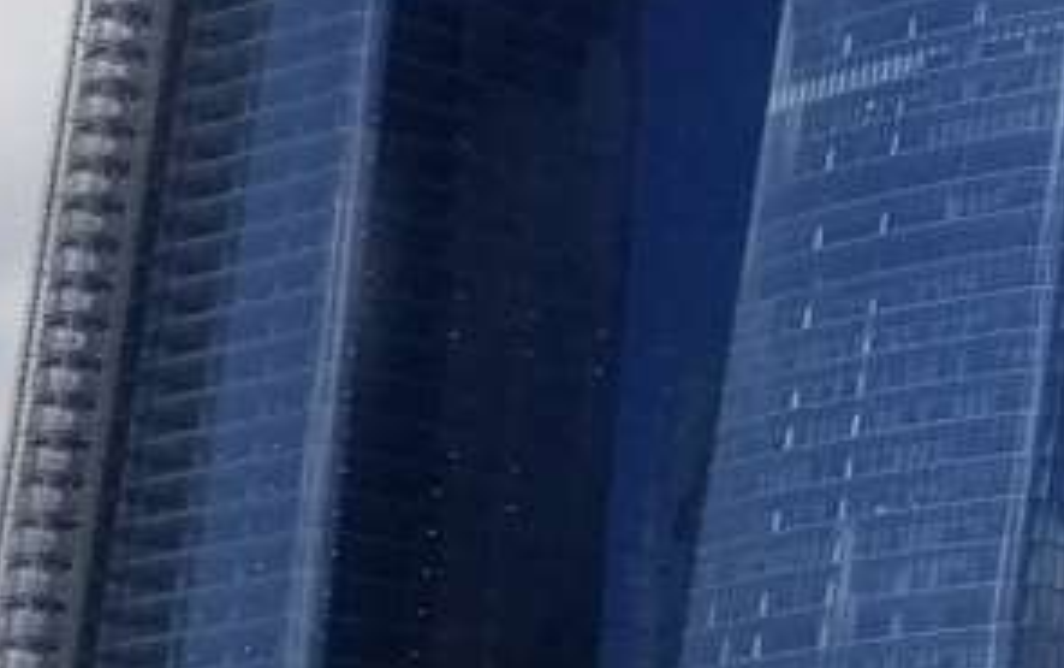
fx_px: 4064
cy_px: 193
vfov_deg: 9.4
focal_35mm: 140
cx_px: 2431
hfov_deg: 12.3
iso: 50
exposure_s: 1/4480
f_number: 1.7
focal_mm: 4.25
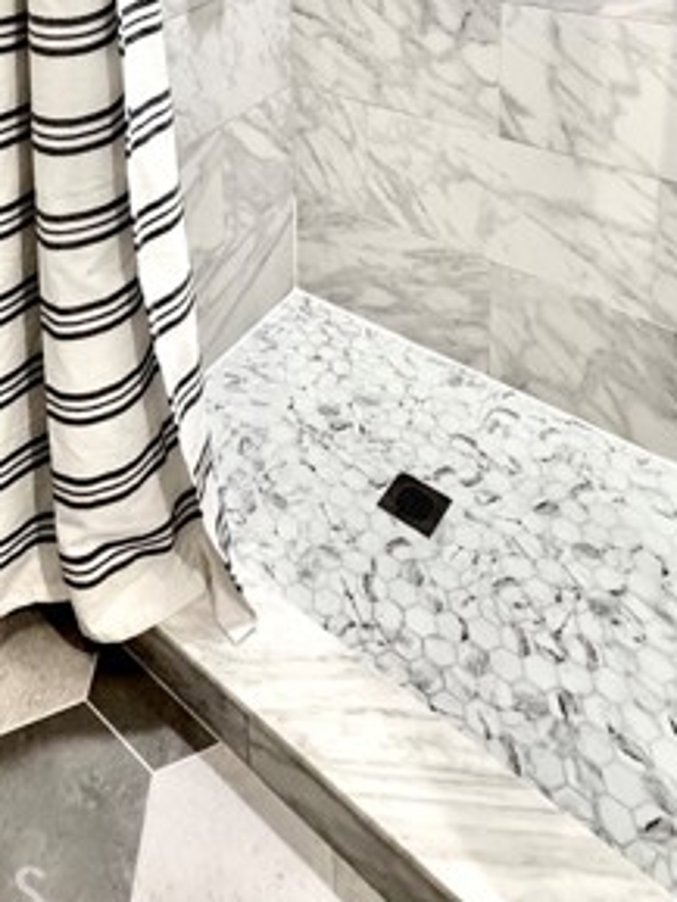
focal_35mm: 31
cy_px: -59
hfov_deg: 43.4
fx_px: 808
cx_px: 137
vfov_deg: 45.8
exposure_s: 1/60
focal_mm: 2.22
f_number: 2.2
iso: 320
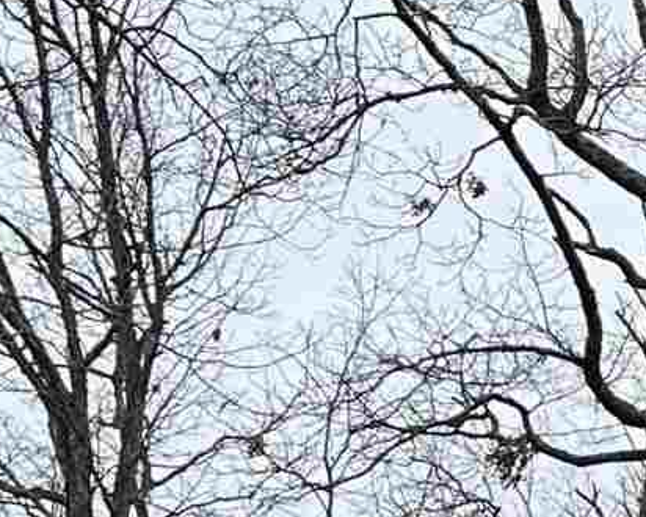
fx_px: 3615
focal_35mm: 189
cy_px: 931
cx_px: 1505
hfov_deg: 9.2
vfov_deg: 7.9
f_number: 1.5
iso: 50
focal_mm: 5.7
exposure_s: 1/957
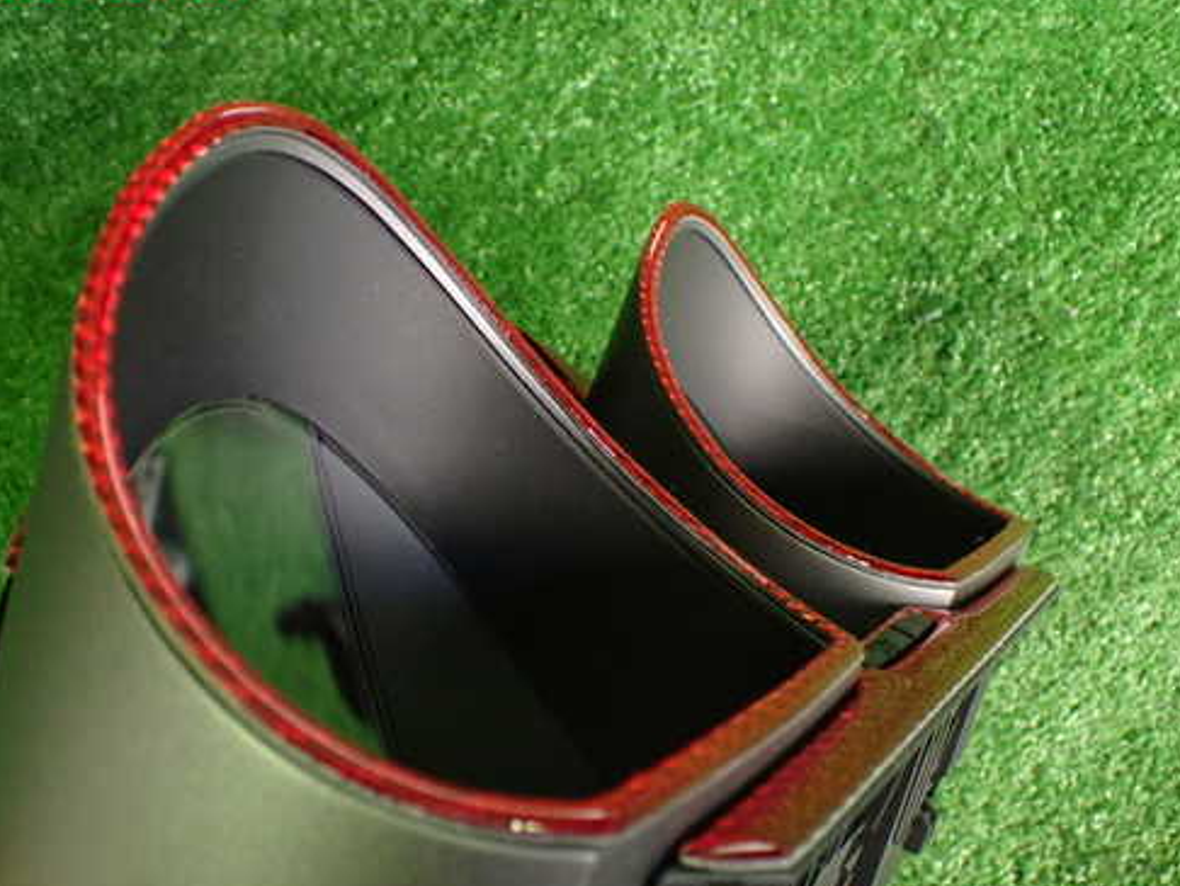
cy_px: 498
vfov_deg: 38.6
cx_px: 524
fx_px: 1262
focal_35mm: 37
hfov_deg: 50.0
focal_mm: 5.4
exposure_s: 1/50
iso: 800
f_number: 2.3
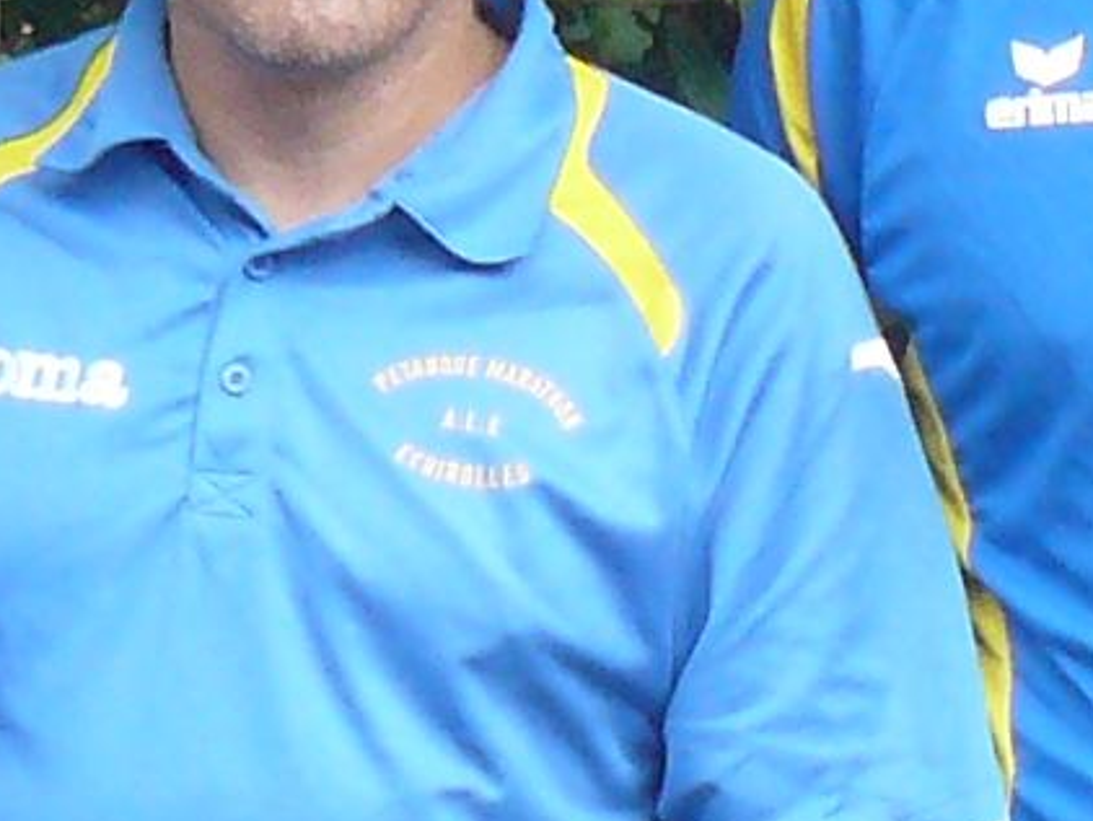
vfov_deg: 5.7
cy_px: 919
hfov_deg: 7.6
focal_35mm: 262
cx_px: 445
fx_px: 8277
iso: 250
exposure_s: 1/125
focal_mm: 6
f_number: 2.8
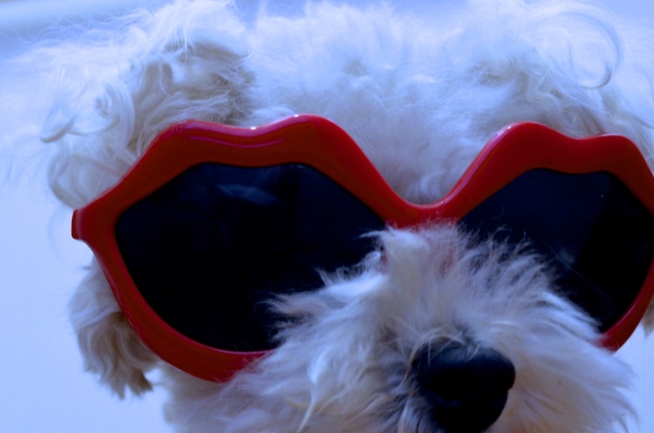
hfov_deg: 30.9
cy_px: 278
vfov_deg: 20.8
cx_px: 237
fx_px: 1178
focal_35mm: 65
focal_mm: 30
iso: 1250
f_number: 4.5
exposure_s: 1/20
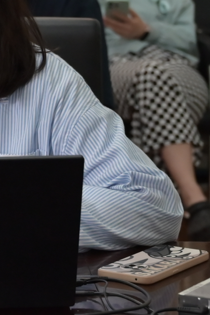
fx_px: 1680
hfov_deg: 7.1
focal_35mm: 192
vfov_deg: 10.7
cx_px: -41
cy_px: 66
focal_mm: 45
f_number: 4
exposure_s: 1/125
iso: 1100
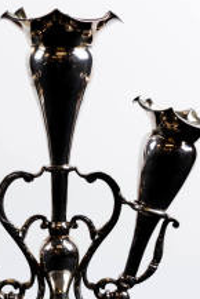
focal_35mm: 122
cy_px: 141
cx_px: 52
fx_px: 1015
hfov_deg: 11.2
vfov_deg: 16.8
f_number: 4.5
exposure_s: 1/50
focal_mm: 20.19
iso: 200
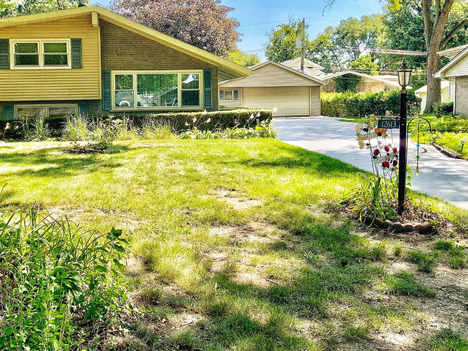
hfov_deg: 48.3
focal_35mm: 38
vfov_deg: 37.5
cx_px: 162
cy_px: 130
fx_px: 514
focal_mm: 3
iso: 16
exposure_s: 1/593
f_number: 1.8
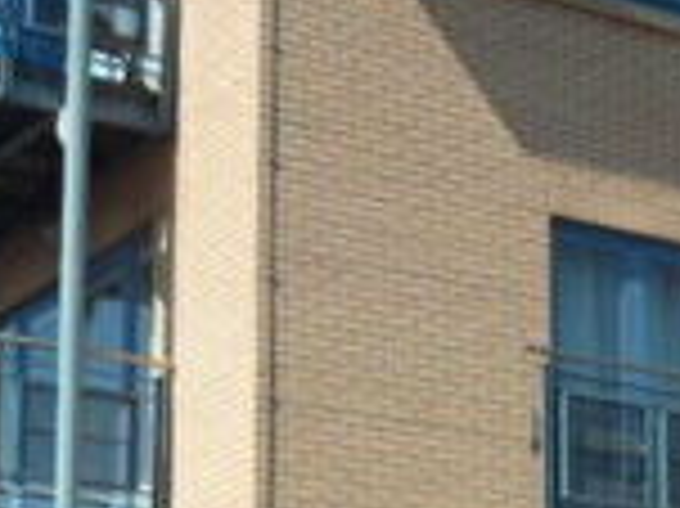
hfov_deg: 13.8
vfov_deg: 10.5
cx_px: 842
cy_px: 618
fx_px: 2728
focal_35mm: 139
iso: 80
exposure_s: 1/750
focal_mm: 5.7
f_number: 3.5
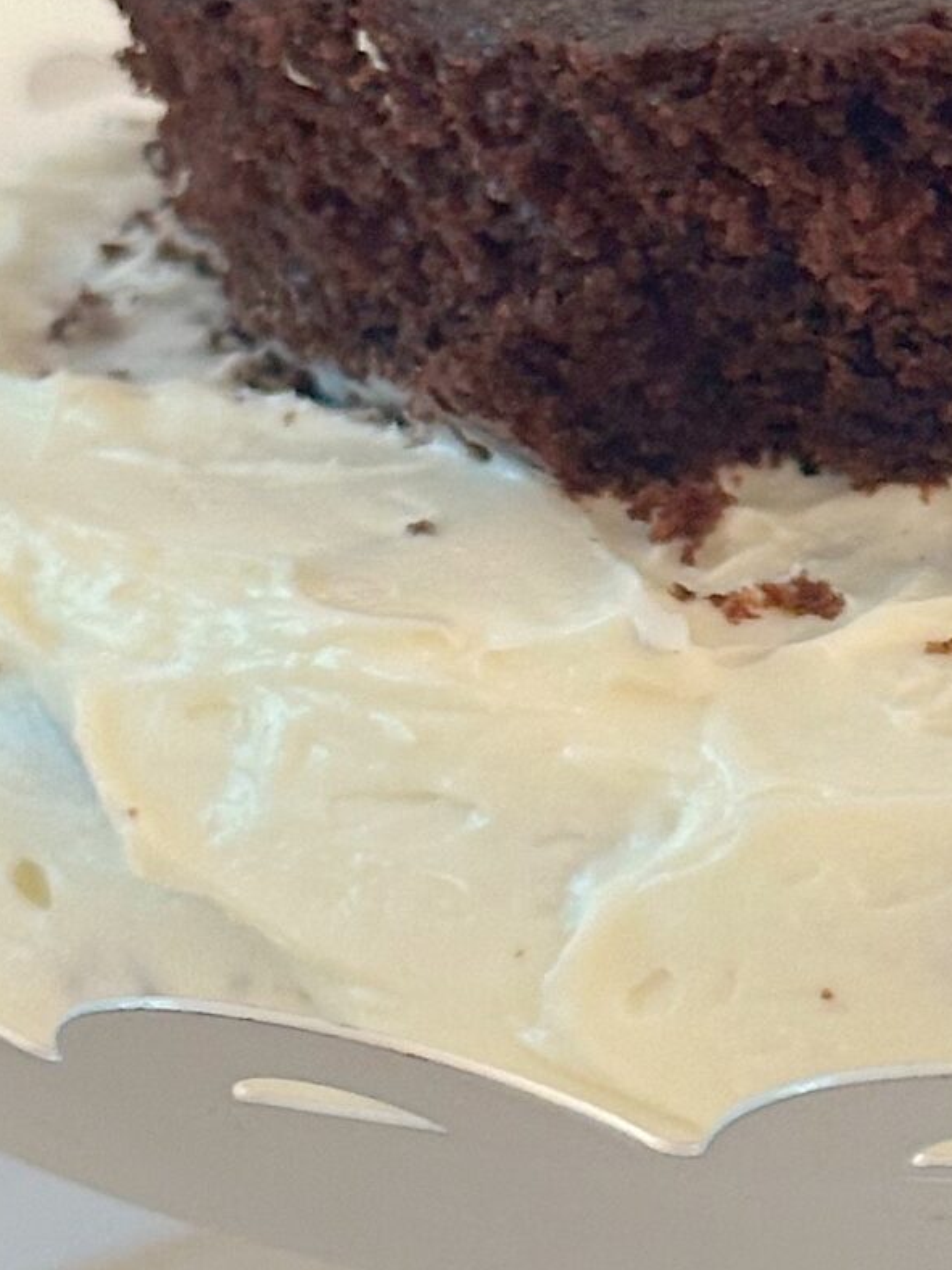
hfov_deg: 9.4
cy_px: 679
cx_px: 1227
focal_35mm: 156
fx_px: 5720
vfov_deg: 12.7
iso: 320
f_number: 1.78
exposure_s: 1/40
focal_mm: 6.86
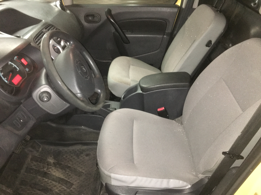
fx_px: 219
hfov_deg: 61.7
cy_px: 98
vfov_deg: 48.2
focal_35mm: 29
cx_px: 130
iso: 400
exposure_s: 1/17
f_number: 2.2
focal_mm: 4.15
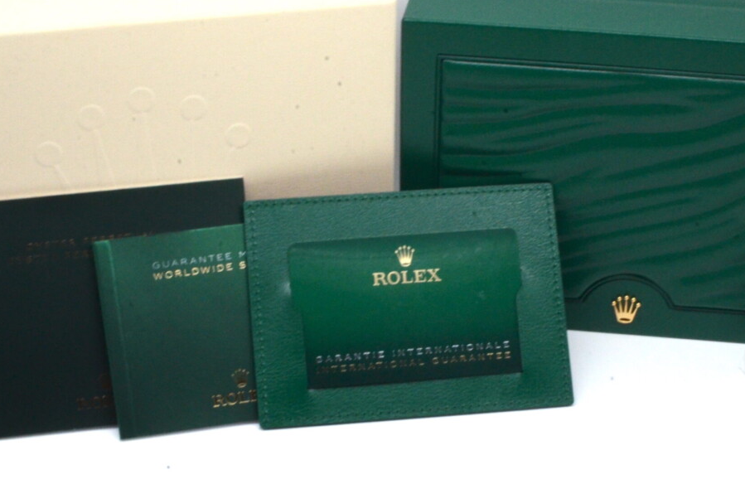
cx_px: 430
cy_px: 250
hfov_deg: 24.8
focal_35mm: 82
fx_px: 1689
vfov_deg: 16.6
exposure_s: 1/30
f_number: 22
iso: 1600
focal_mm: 35
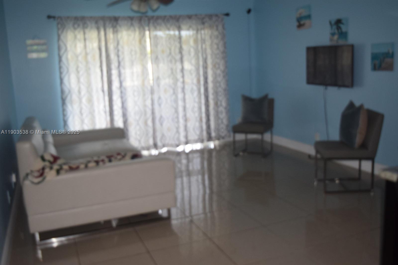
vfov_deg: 36.9
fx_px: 398
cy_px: 132
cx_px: 199
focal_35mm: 36
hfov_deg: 53.1
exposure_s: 1/80
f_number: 4.5
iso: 800
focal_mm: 24
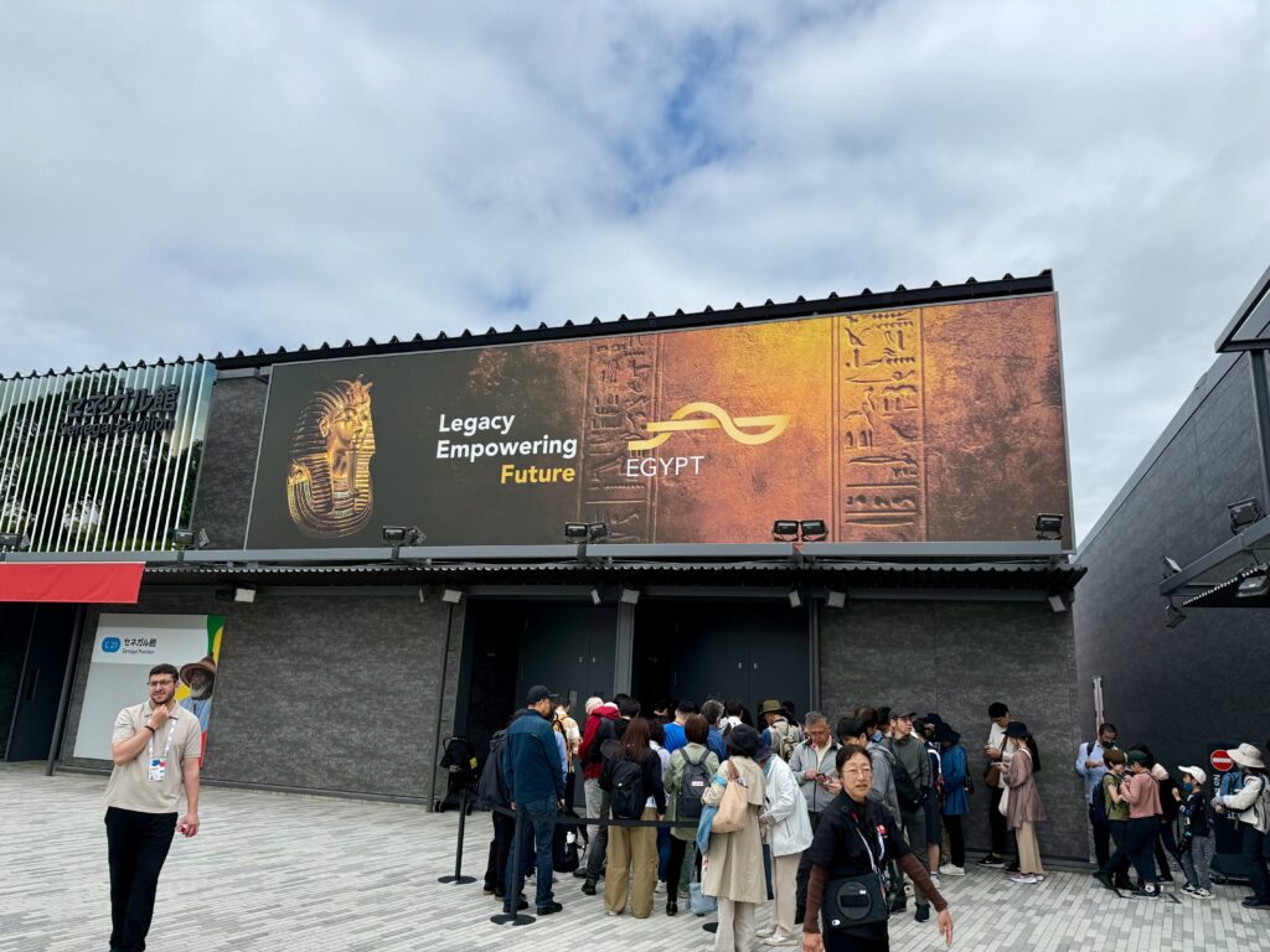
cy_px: 476
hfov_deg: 71.6
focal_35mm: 24
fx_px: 881
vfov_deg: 56.8
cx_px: 635
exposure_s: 1/7353
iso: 80
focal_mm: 6.76
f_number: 1.78
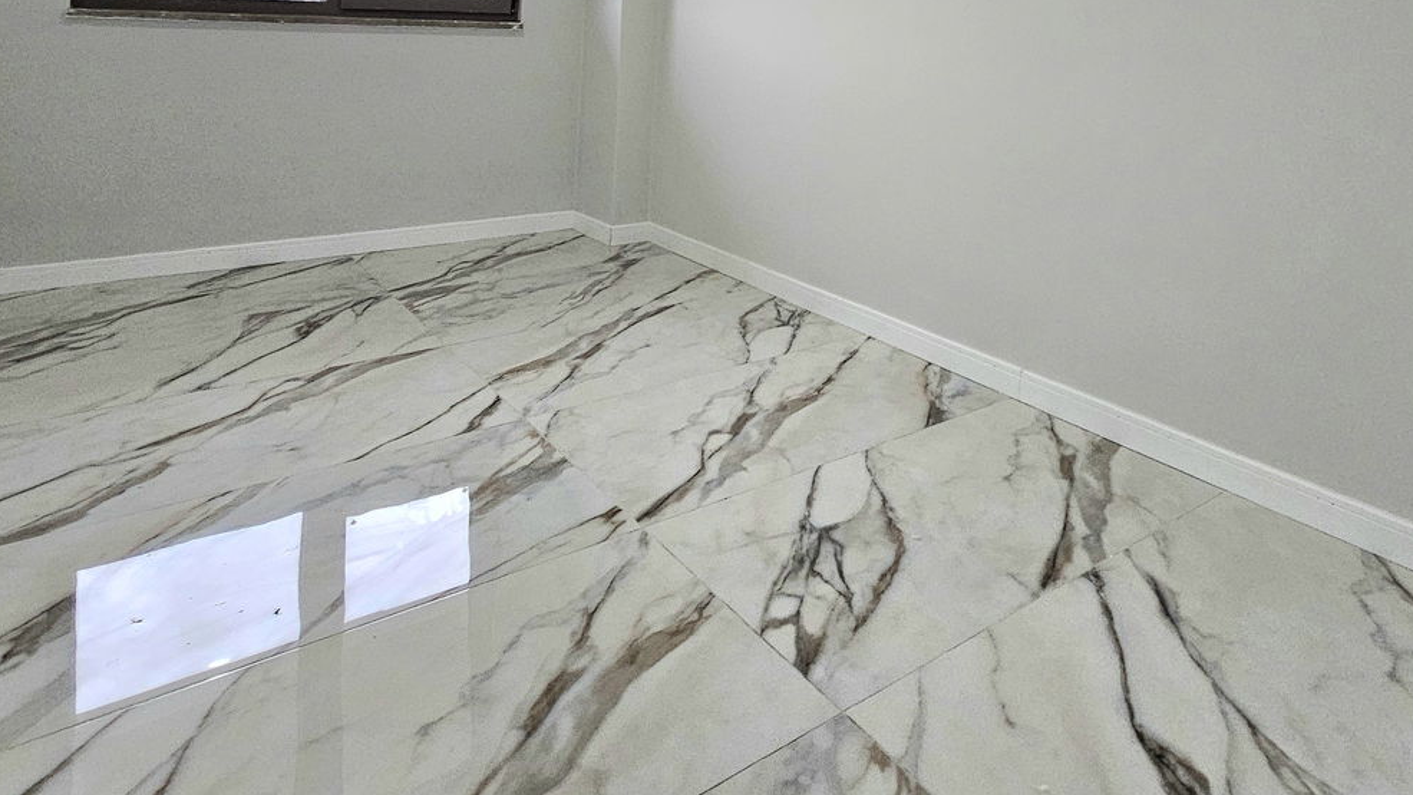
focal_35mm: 23
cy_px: 62
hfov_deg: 77.7
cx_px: 858
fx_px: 862
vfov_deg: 44.5
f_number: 2.2
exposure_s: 1/50.3
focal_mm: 2.2
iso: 250
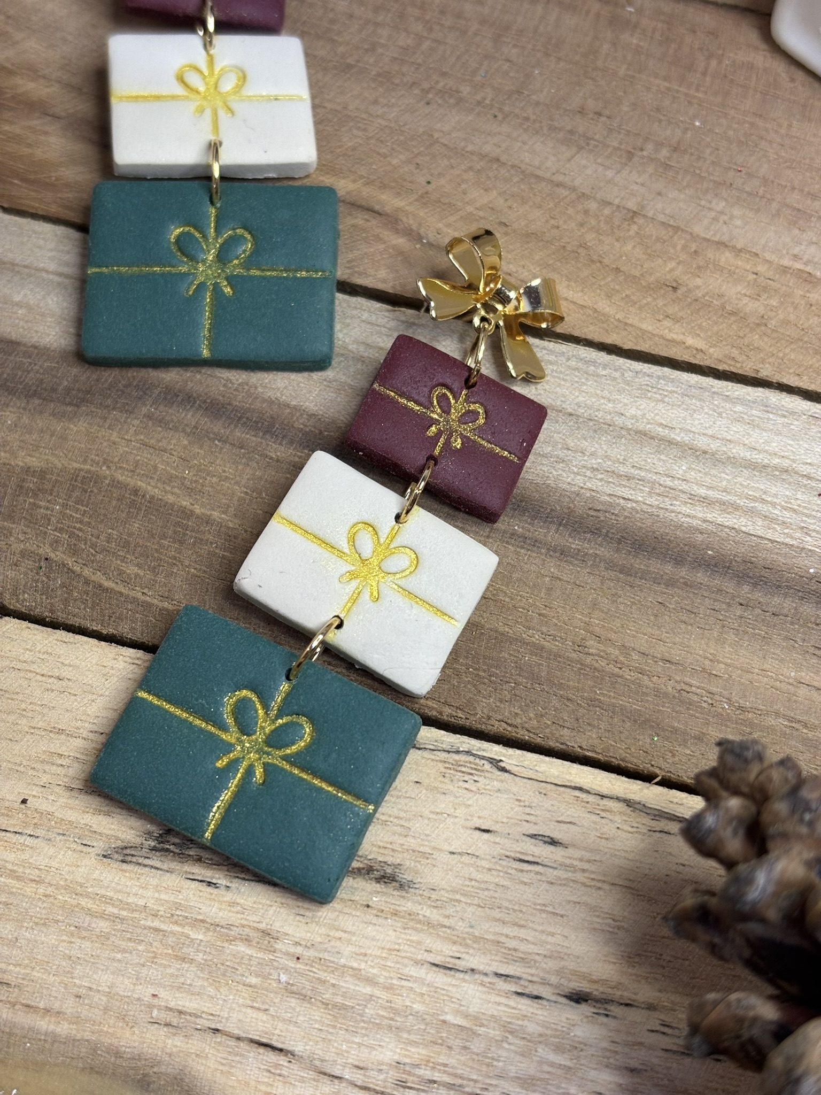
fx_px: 1644
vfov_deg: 36.8
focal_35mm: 52
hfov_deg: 28.0
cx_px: 410
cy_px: 548
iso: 40
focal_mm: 5.96
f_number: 1.6
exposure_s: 1/50
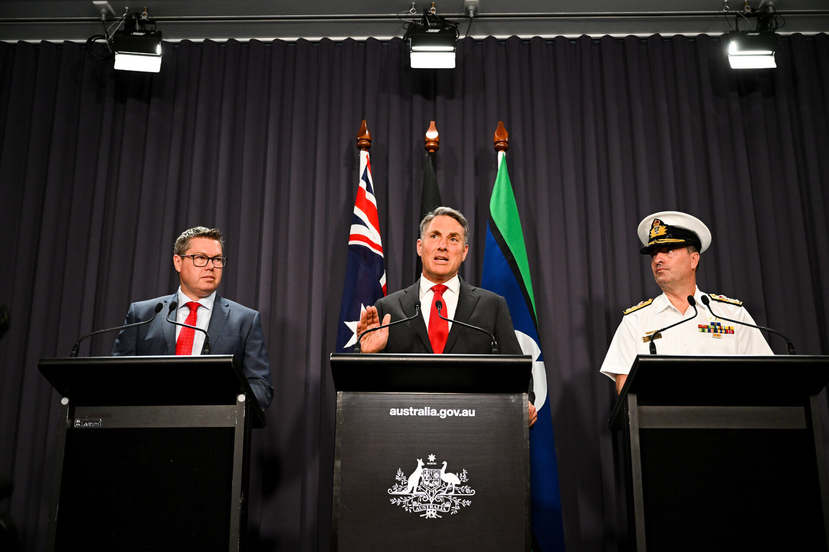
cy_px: 276
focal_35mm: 39
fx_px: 898
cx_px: 414
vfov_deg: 34.2
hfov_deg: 49.6
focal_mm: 39
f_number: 2.8
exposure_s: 1/320
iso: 2500
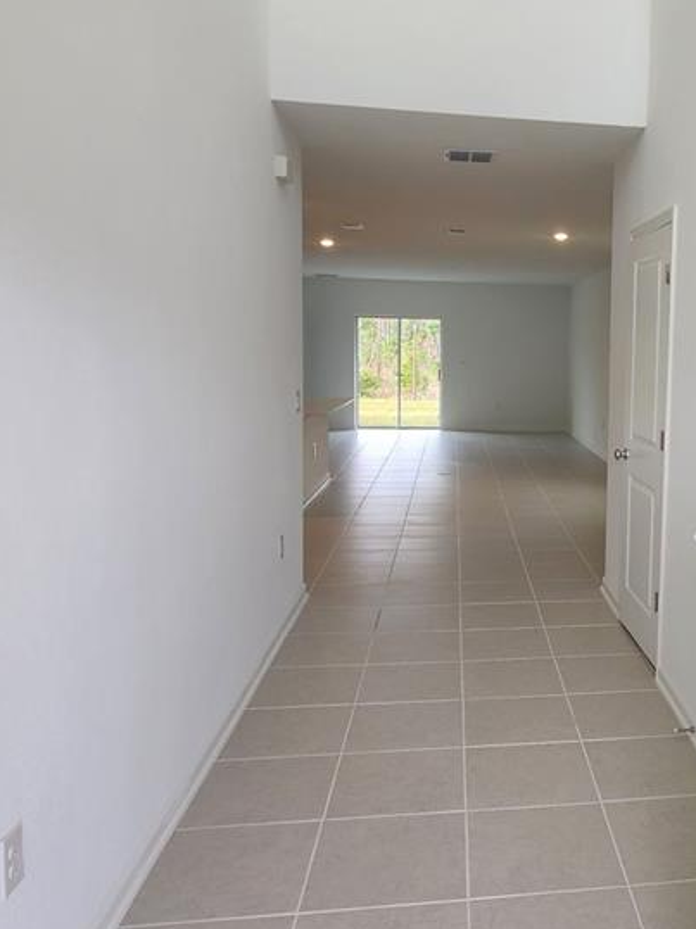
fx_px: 778
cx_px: 579
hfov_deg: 45.2
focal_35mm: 29
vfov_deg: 61.5
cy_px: 411
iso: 80
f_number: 2.2
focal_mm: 2.2
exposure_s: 1/120
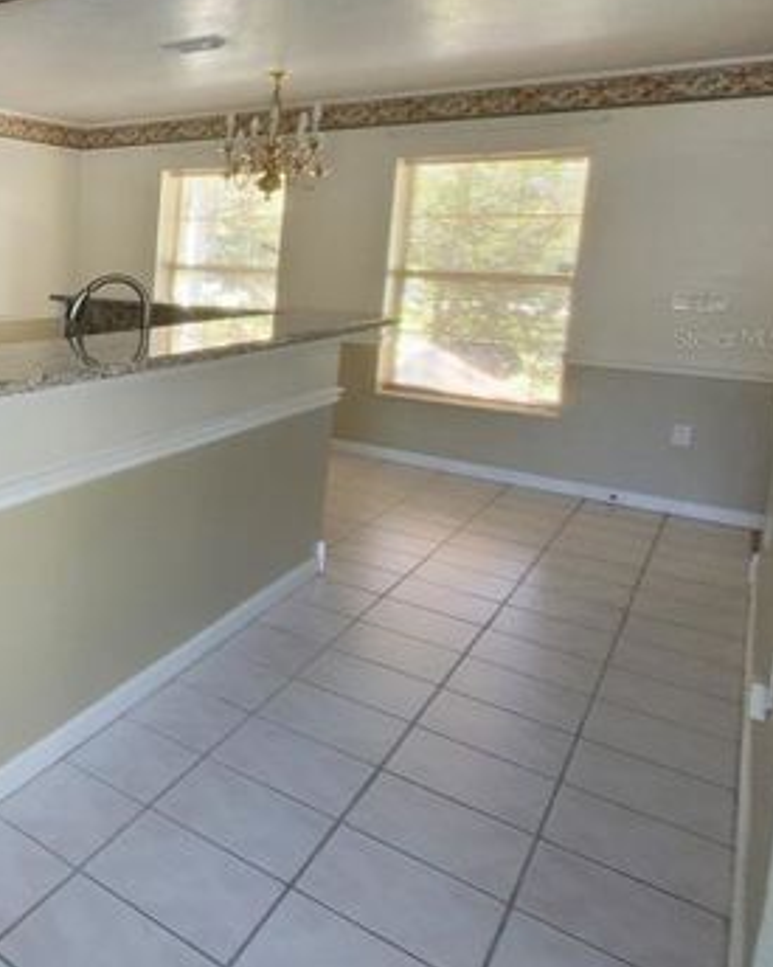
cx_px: -201
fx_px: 744
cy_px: 337
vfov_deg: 64.6
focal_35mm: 26
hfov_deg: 37.5
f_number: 2.2
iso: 500
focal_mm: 2.2
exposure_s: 1/30
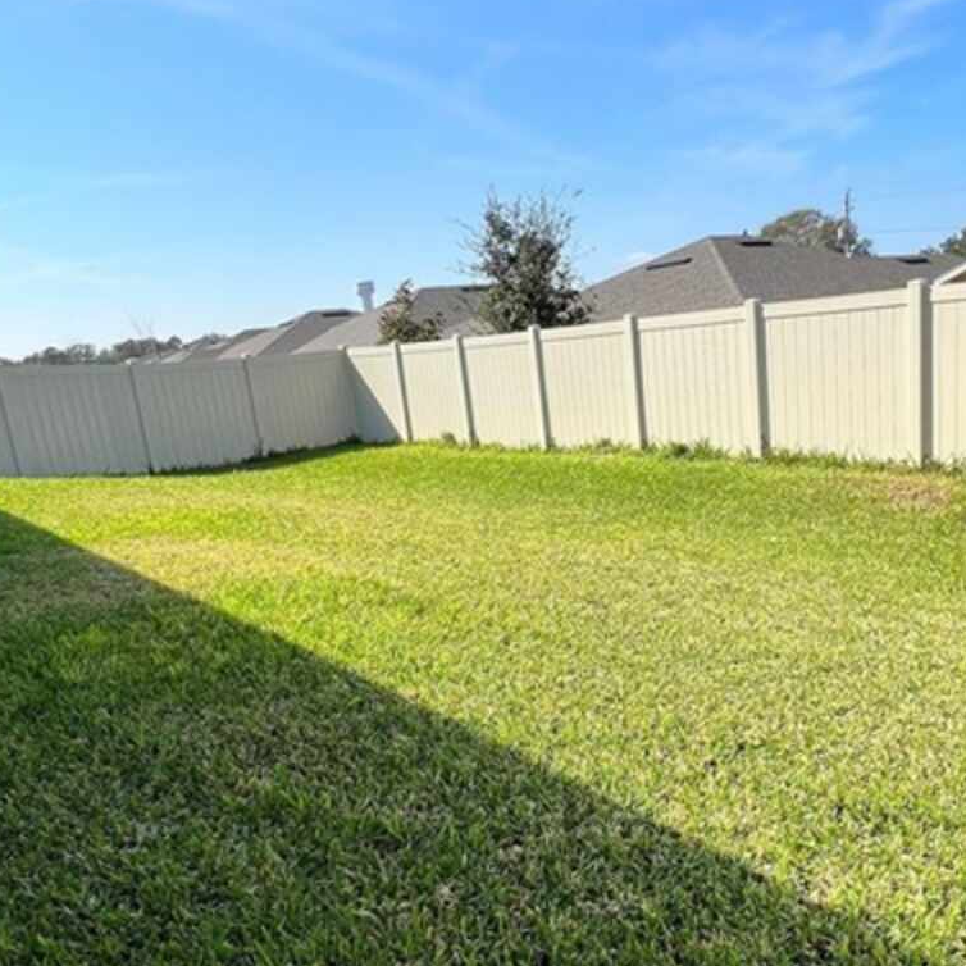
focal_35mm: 26
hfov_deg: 60.6
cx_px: 561
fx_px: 821
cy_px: 566
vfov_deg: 60.6
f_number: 1.8
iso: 32
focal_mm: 1.57
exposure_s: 1/1575
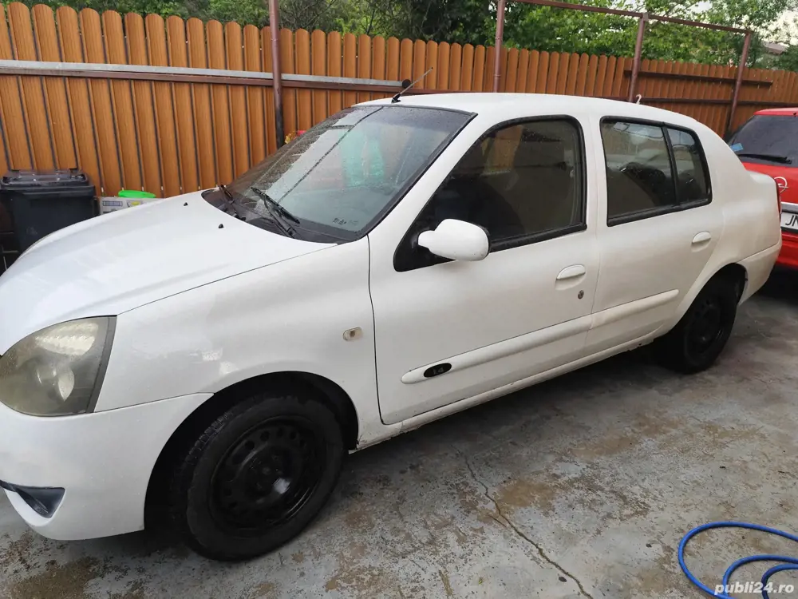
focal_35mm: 23
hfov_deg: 73.9
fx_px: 530
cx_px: 399
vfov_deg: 58.9
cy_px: 300
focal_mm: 6.14
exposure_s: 1/100
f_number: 1.65
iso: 64
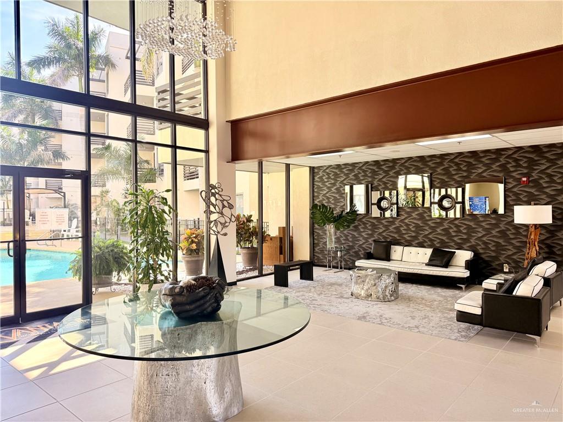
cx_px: 282
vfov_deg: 56.8
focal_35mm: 24
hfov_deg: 71.6
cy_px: 211
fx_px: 390
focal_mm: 6.76
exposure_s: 1/298
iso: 100
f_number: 1.78
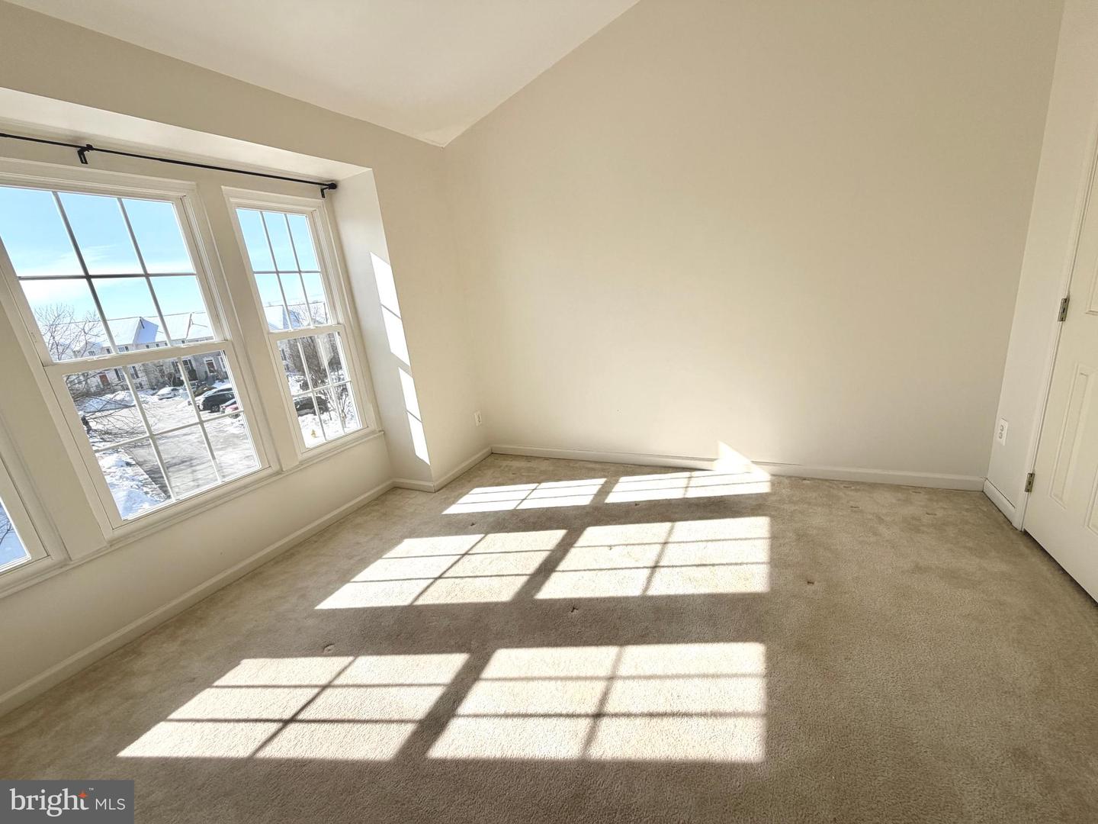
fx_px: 444
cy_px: 412
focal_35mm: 14
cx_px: 549
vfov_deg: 85.7
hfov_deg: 102.1
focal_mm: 2.22
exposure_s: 1/770
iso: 32
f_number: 2.2
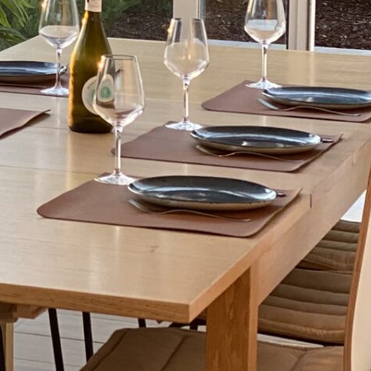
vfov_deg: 9.2
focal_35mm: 187
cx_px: -234
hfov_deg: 9.0
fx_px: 2267
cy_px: -105
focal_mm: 6
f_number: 2
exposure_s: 1/122
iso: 80
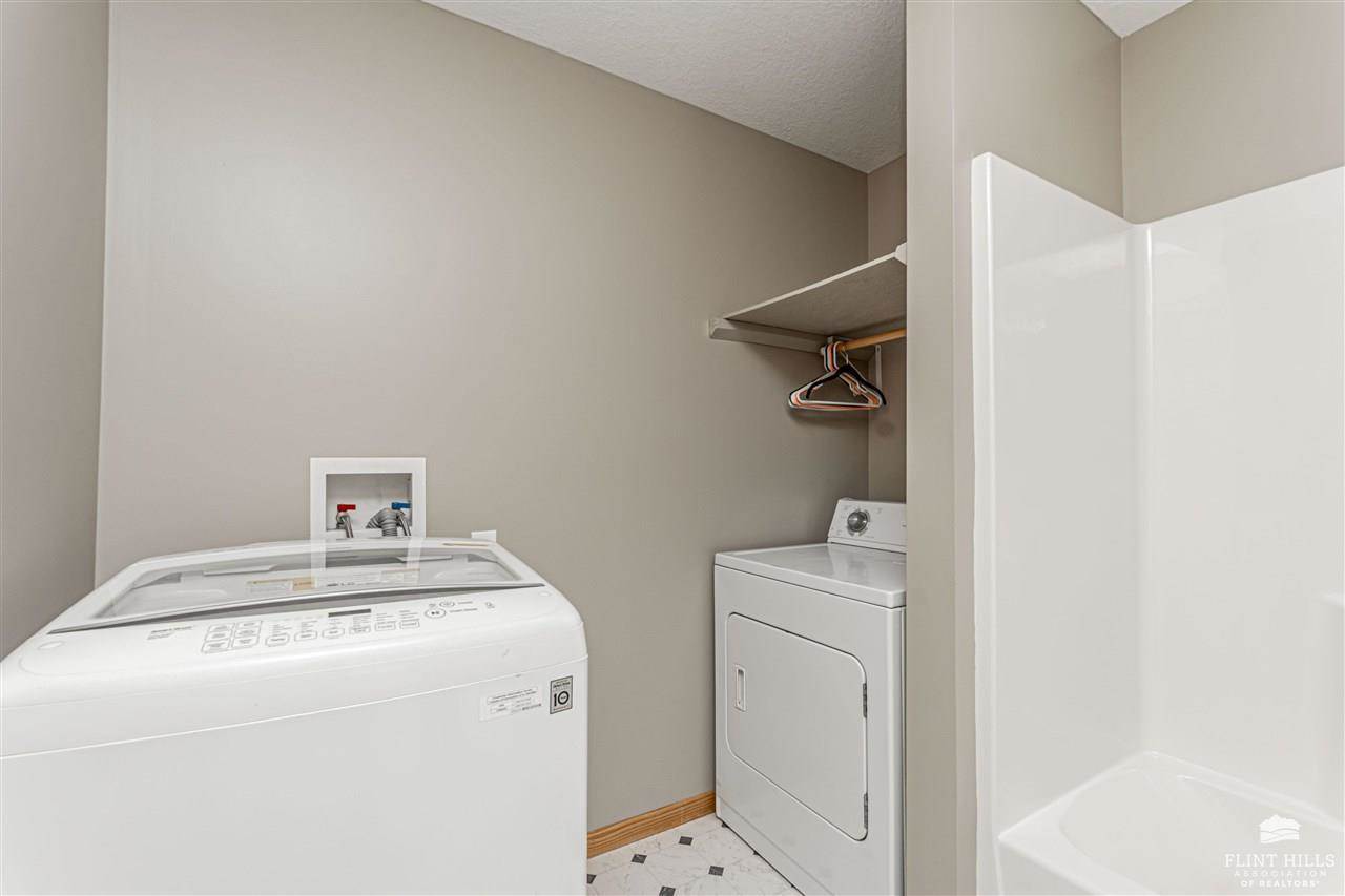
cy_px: 448
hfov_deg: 100.4
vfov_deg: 77.3
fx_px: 560
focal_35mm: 15
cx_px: 672
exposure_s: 1/60
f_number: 10
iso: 320
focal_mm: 10
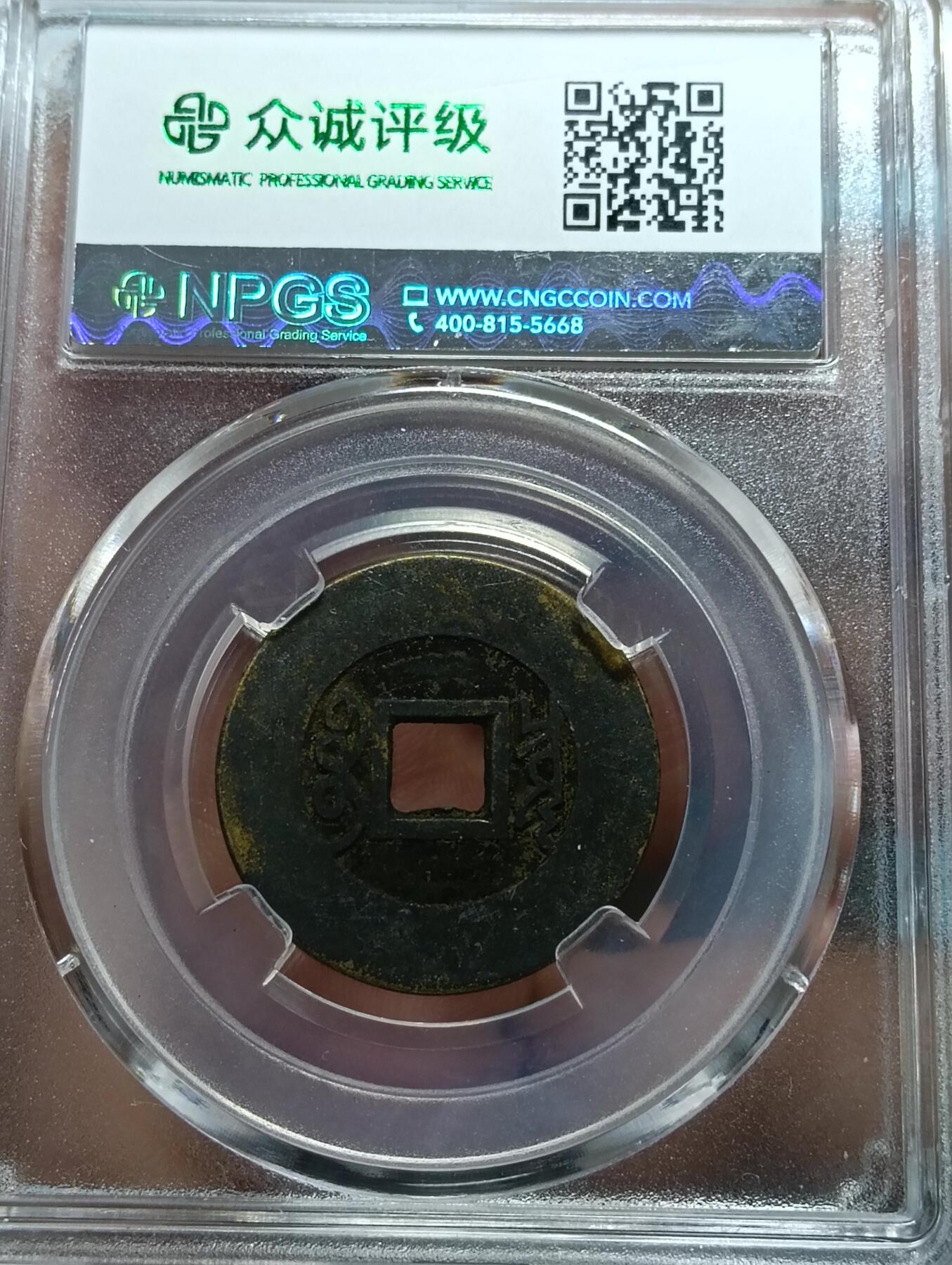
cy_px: 632
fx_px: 2085
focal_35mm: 57
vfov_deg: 33.7
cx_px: 476
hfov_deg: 25.7
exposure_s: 1/33.3
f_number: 1.8
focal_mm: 3.98
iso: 125
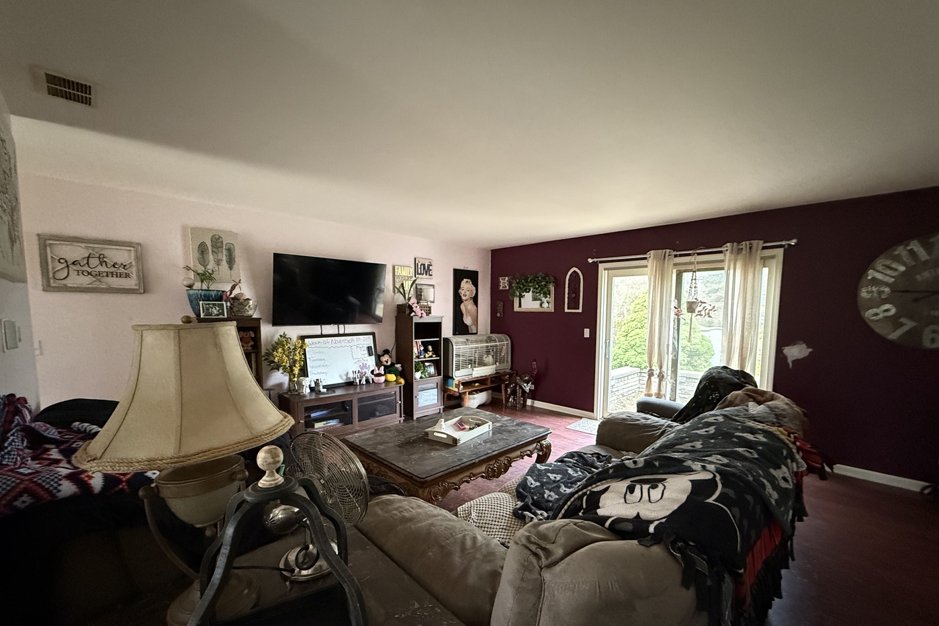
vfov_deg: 77.1
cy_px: 344
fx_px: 391
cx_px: 478
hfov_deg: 100.4
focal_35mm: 15
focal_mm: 2.22
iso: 1000
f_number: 2.2
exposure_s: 1/60
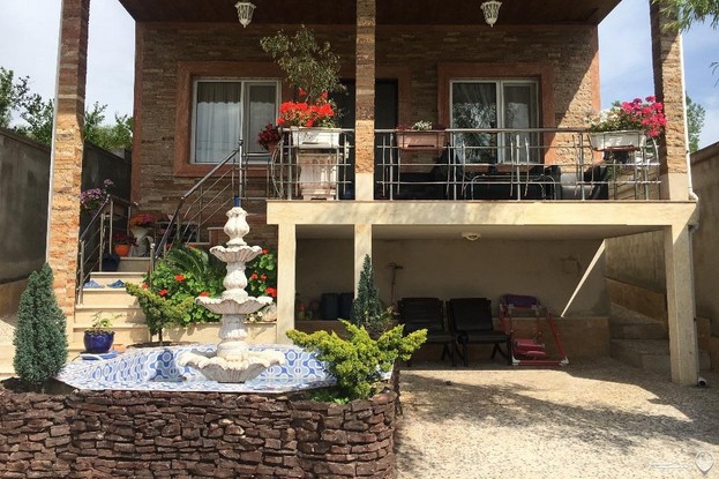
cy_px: 204
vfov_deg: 42.2
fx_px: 619
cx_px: 352
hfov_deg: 60.3
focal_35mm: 31
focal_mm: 4.15
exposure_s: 1/2198
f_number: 2.2
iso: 25
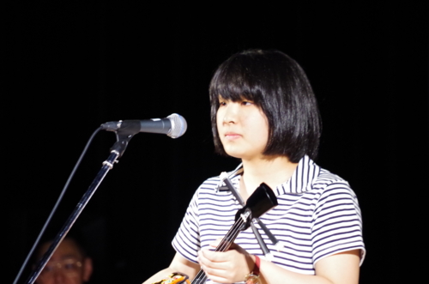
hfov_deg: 6.9
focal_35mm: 300
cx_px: 214
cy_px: 142
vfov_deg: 4.6
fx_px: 3567
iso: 3200
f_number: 5.6
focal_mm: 200
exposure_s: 1/25
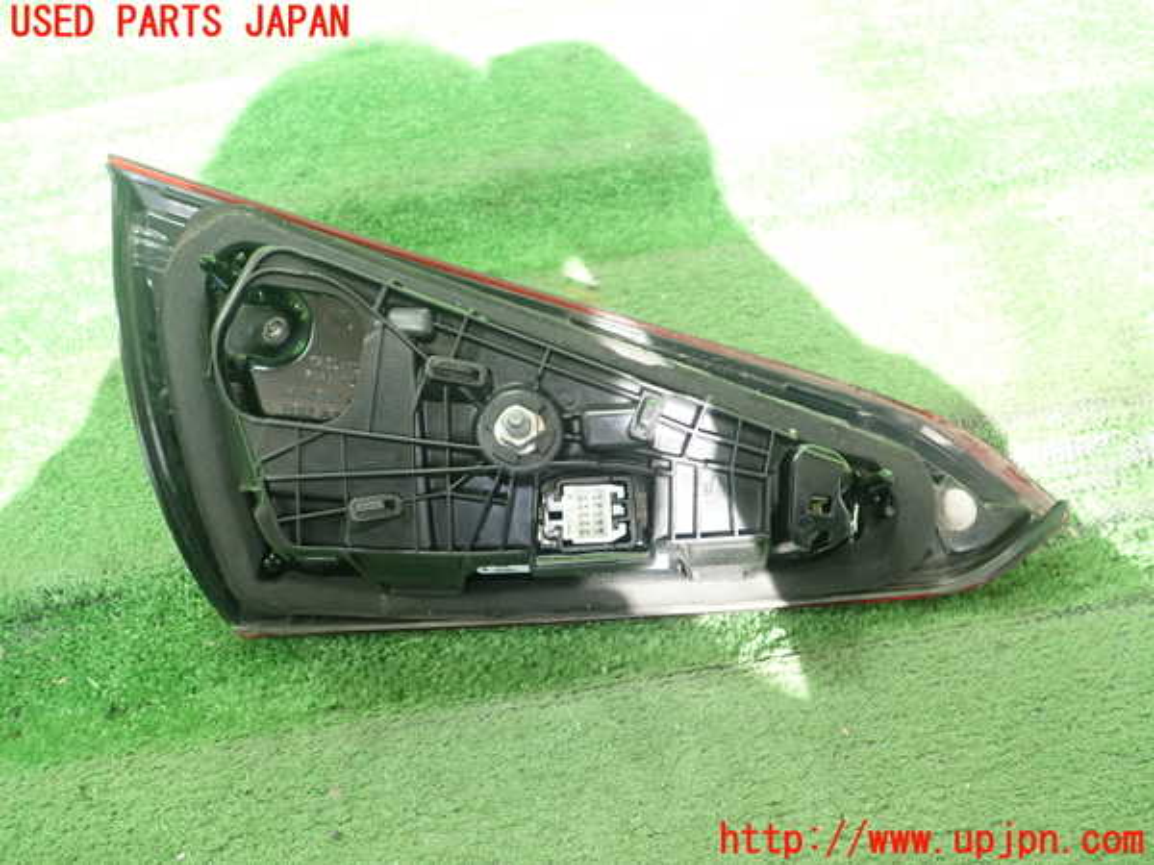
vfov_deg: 46.8
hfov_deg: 60.0
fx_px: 1000
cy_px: 432
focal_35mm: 30
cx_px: 577
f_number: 2.3
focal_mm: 5.5
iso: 400
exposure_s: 1/125
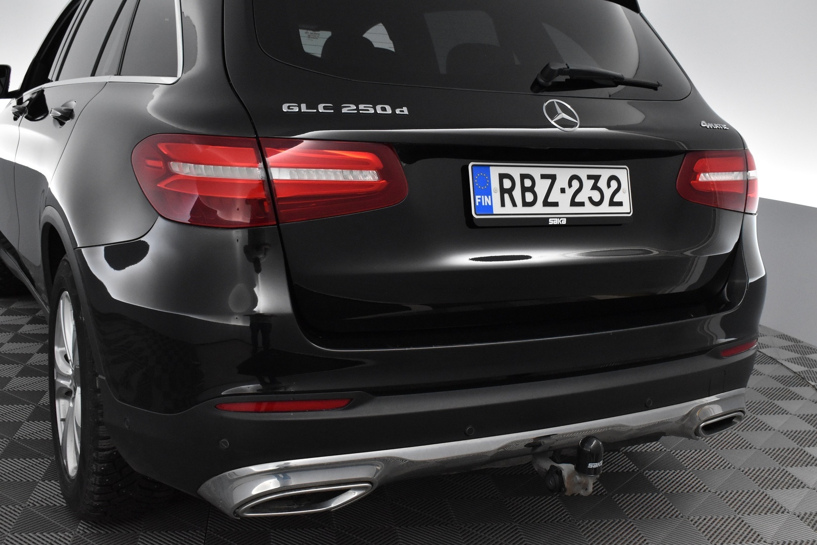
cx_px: 408
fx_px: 919
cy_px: 272
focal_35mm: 40
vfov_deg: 33.0
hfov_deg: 47.9
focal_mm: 27
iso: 3200
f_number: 6.3
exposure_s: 1/160
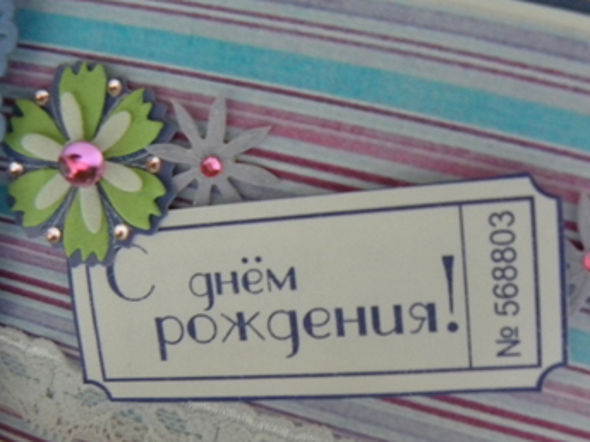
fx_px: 580
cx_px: 346
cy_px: 238
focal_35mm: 34
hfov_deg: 53.7
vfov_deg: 41.8
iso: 400
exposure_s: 1/62.3
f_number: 2.8
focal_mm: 4.6
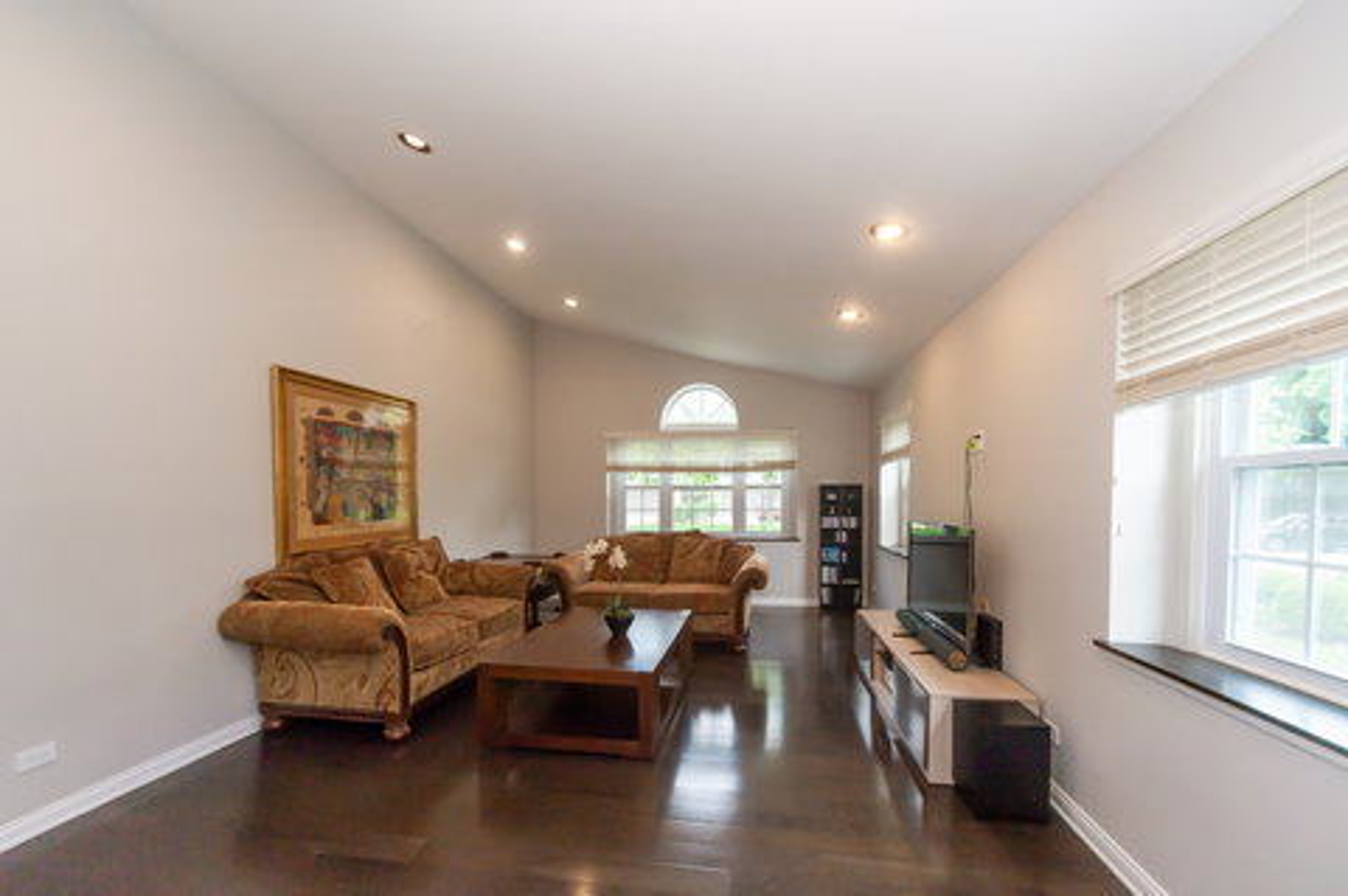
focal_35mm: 15
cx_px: 674
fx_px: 561
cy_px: 448
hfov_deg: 100.4
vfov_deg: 77.2
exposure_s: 1/160
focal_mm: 15
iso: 200
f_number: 8
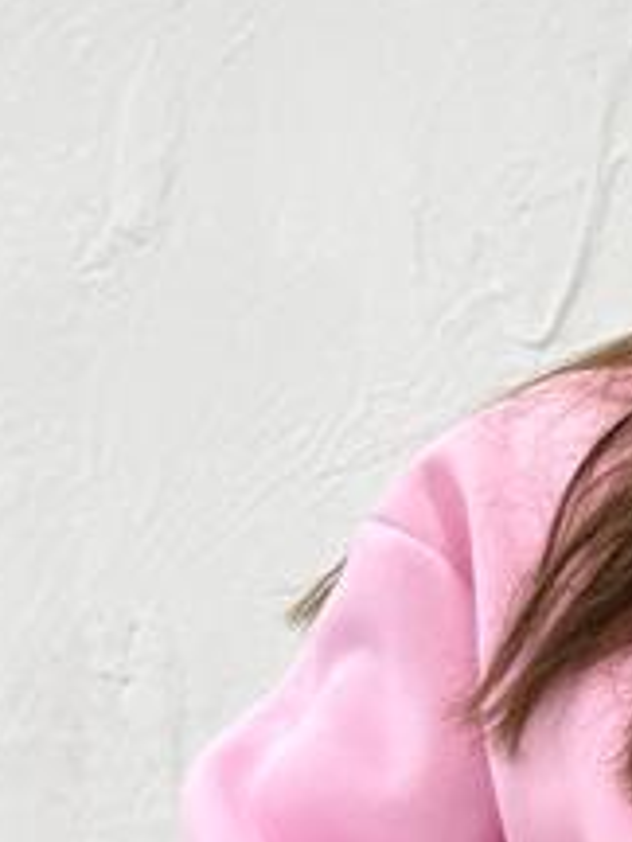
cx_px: 1299
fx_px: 3603
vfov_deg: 13.3
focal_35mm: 148
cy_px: 517
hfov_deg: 9.3
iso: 64
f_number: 1.78
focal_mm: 6.76
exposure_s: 1/121
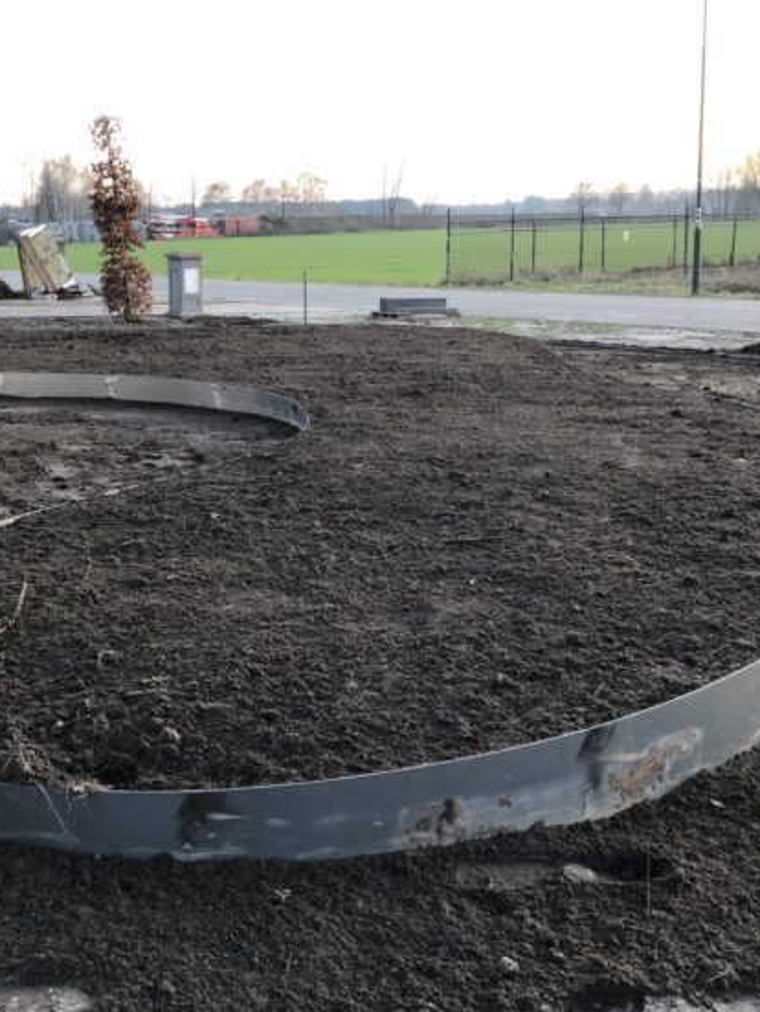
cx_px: 343
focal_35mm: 39
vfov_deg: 47.8
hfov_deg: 36.8
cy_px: 501
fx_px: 1140
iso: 50
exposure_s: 1/15
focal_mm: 3.99
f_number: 1.8
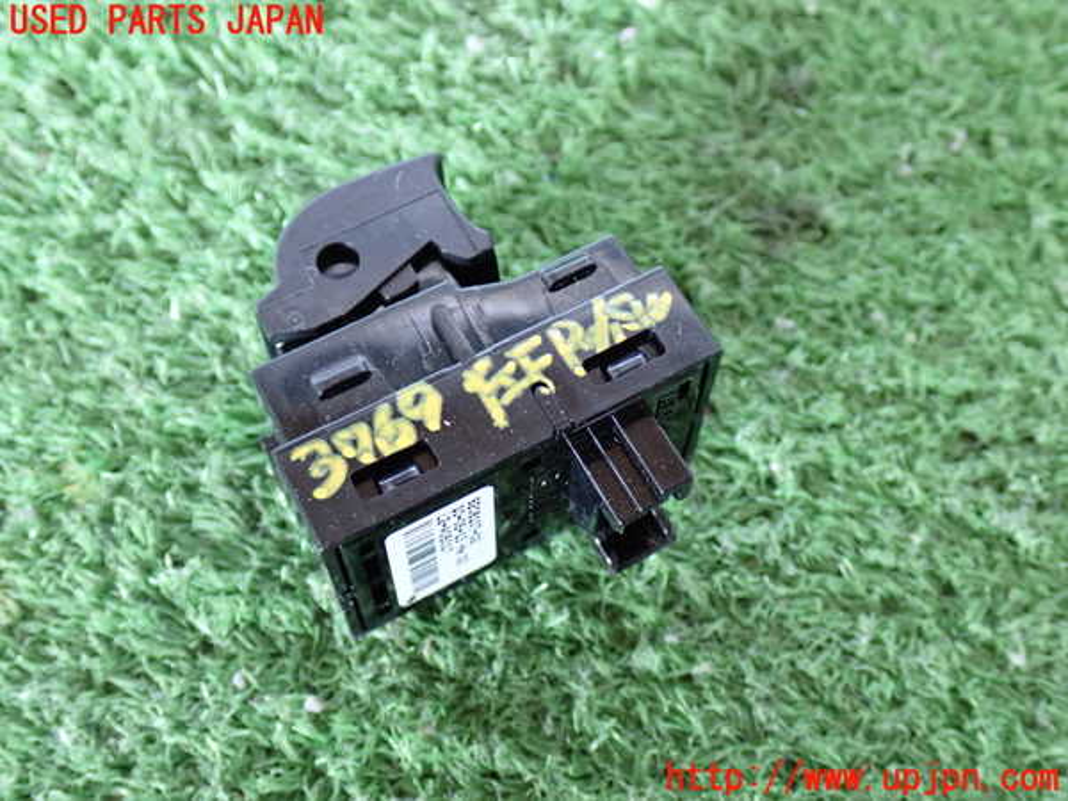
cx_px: 534
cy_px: 400
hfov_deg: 42.9
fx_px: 1358
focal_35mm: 44
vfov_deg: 32.9
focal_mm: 7.84
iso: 800
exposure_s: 1/25
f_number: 2.9
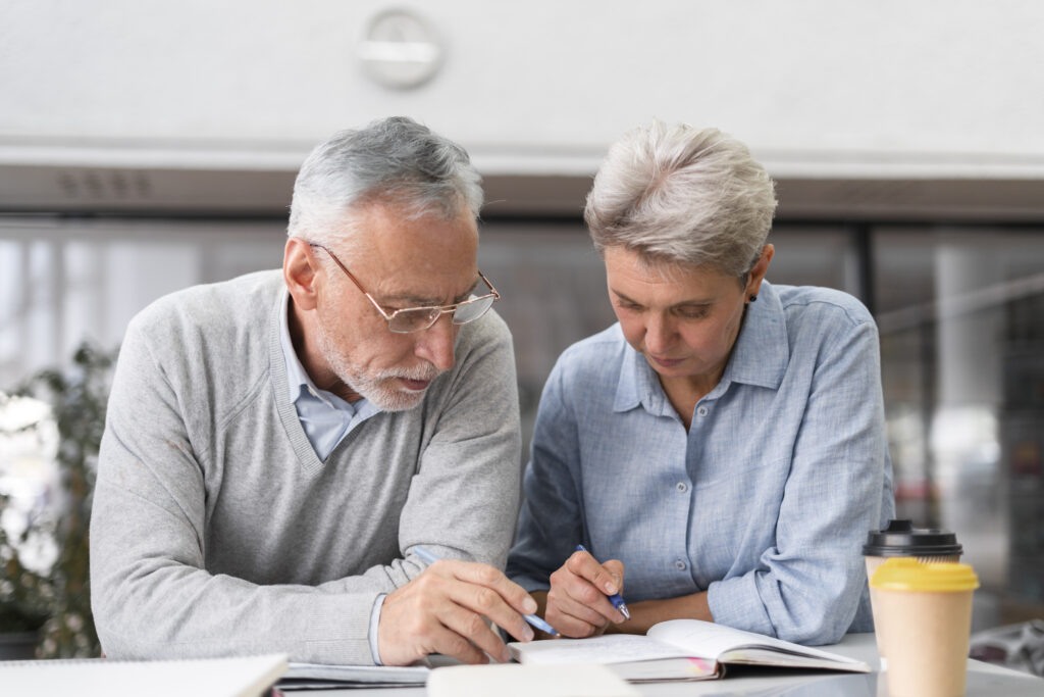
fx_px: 1450
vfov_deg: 27.0
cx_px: 522
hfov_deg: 39.6
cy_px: 348
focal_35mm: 50
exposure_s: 1/200
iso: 200
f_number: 1.8
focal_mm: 50
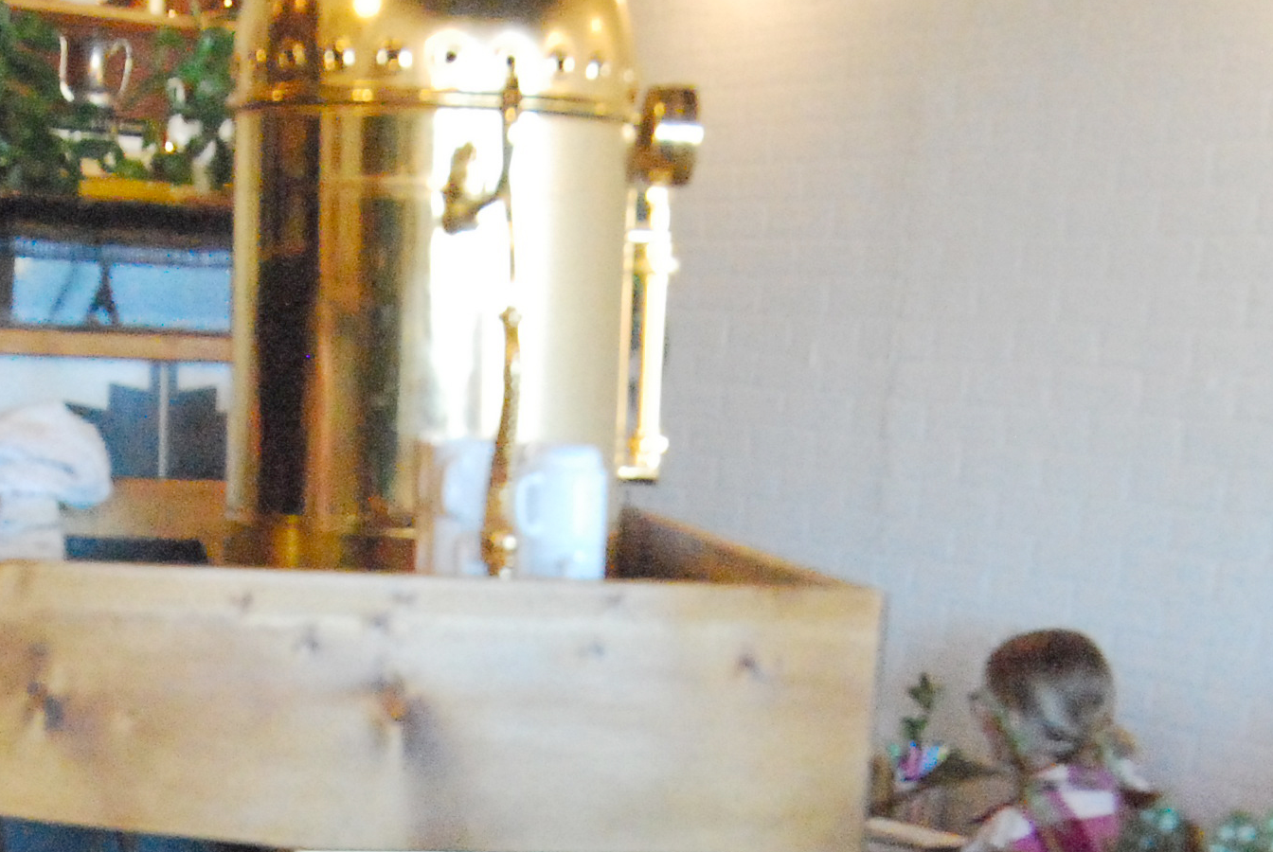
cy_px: 950
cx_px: 497
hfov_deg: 27.4
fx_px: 2600
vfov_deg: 17.9
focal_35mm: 73
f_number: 6.3
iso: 3200
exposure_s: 1/160
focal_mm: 17
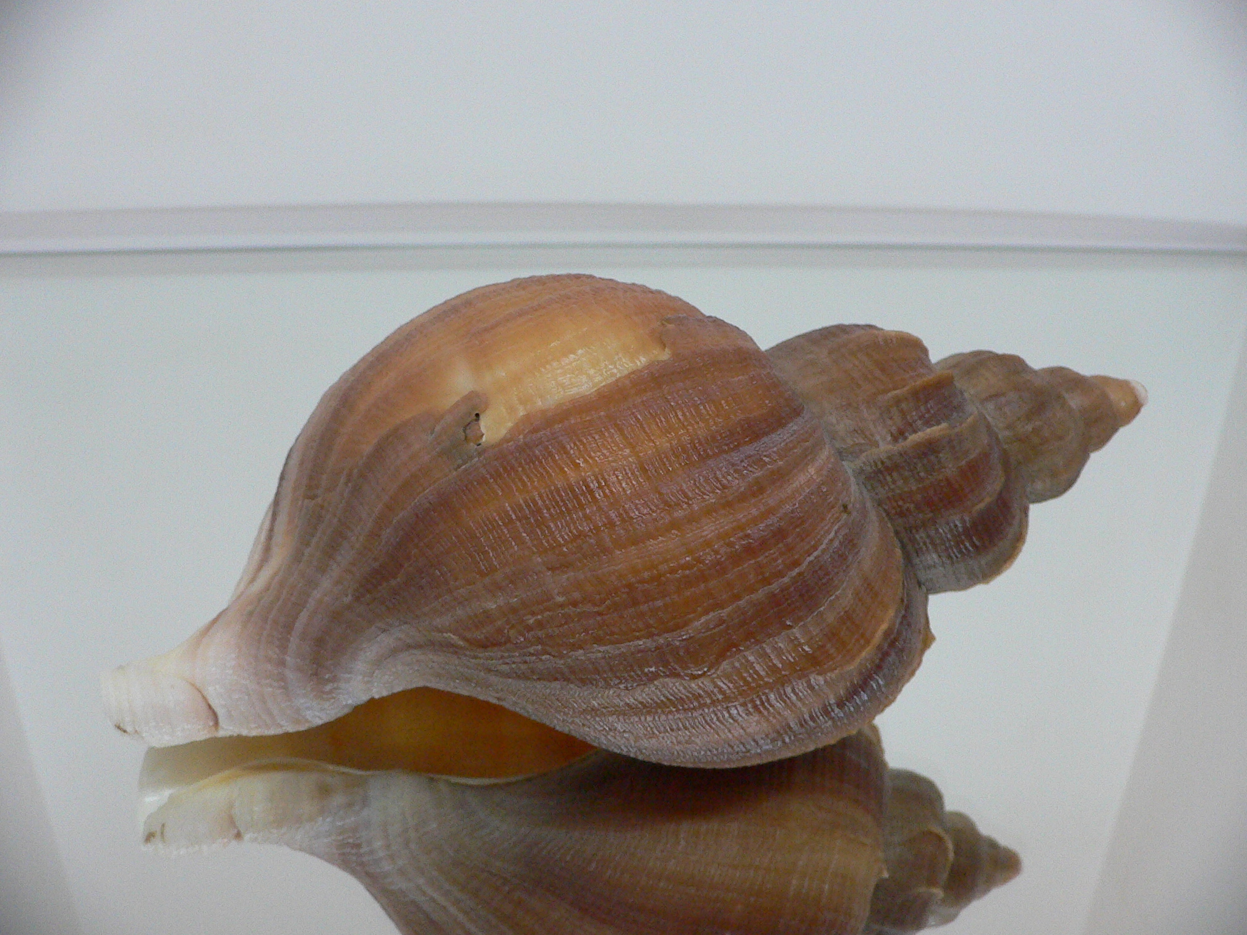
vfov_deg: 40.7
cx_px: 624
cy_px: 468
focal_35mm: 35
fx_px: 1261
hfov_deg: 52.6
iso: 200
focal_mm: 4.6
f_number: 2.8
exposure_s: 1/50
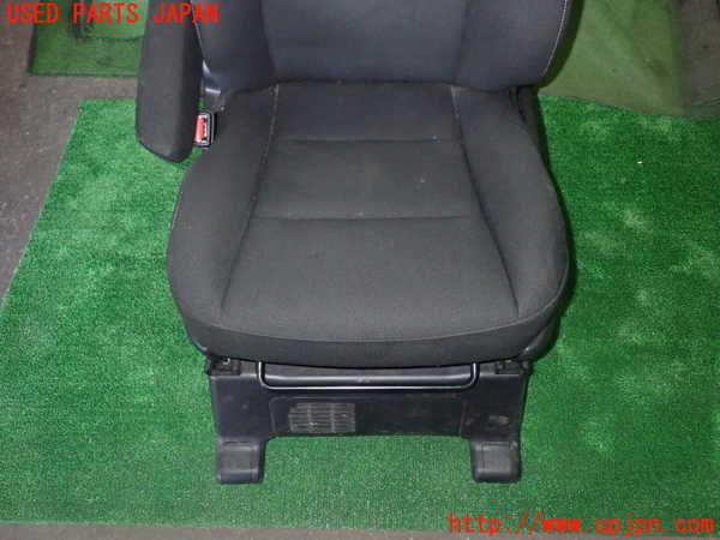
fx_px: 624
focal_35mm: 30
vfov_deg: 46.8
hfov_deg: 60.0
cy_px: 270
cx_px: 360
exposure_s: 1/30
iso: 1000
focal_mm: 5.4
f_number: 6.3
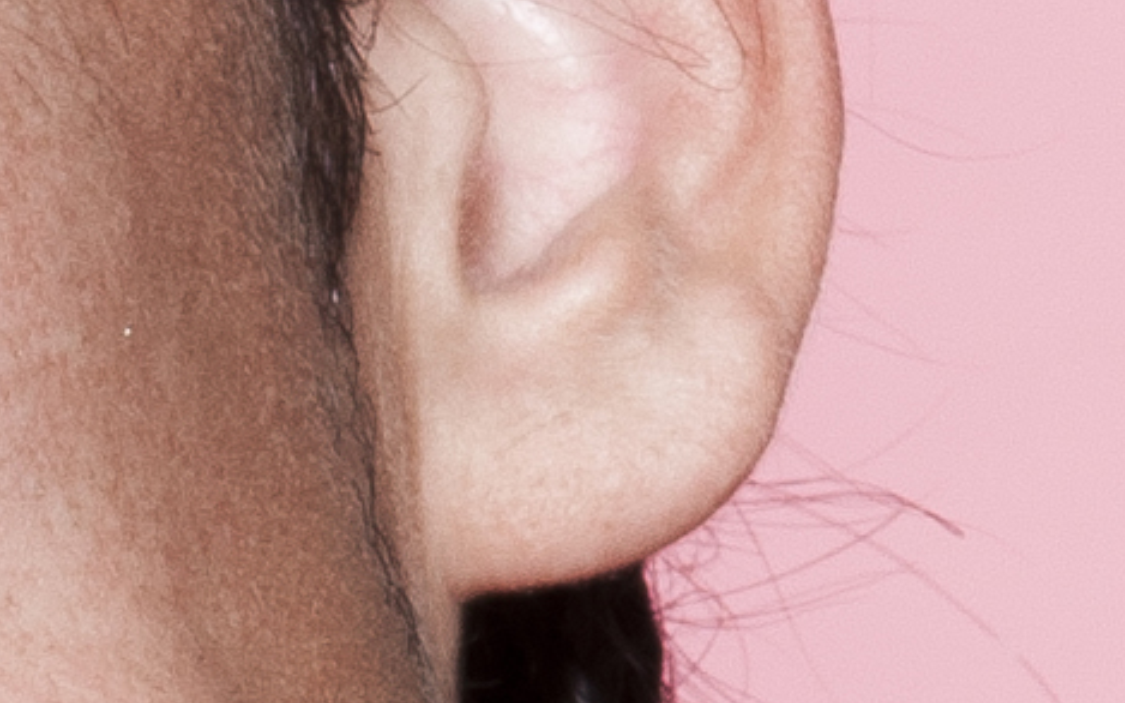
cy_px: 2037
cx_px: -710
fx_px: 26303
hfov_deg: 2.4
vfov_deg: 1.5
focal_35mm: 858
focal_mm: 70
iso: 100
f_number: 16
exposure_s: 1/125
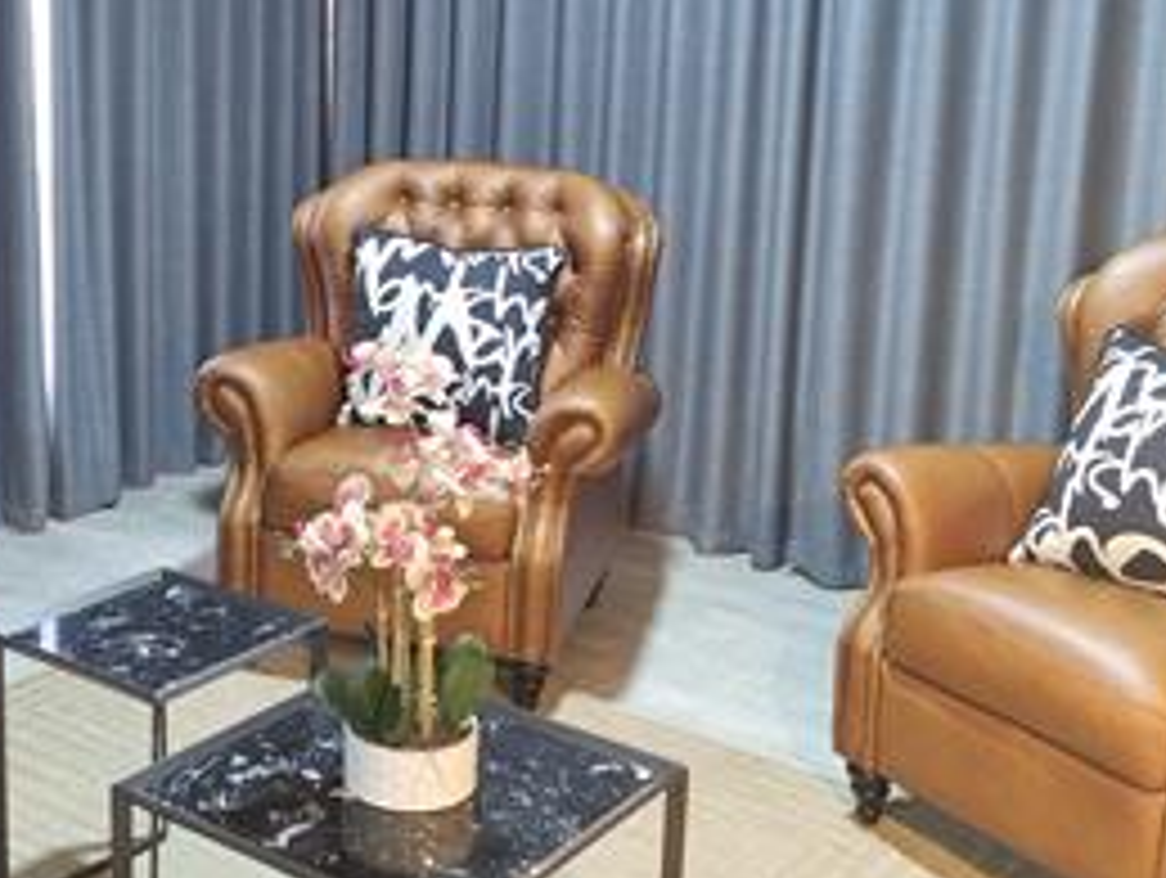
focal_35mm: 49
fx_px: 1653
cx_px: 385
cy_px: 281
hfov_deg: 38.4
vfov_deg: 29.5
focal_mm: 5.4
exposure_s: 1/50
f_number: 1.8
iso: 640
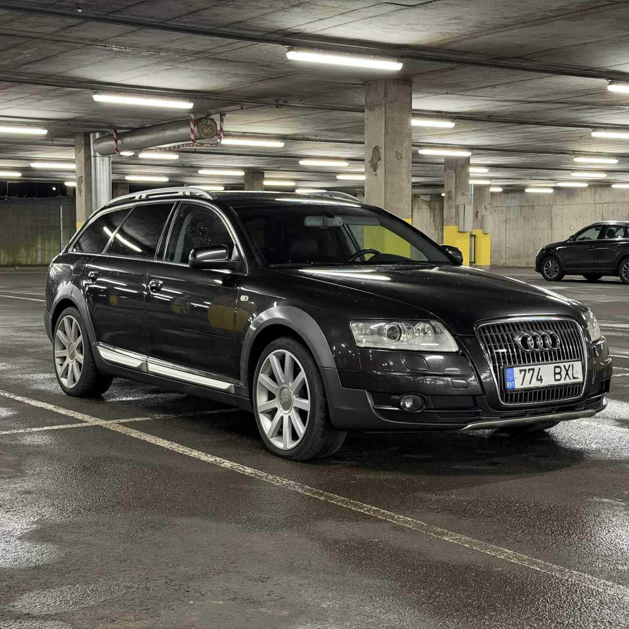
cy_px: 315
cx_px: 345
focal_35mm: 57
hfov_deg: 30.0
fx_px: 1172
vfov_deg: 30.0
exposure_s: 1/50
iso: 250
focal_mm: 6.76
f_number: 1.78
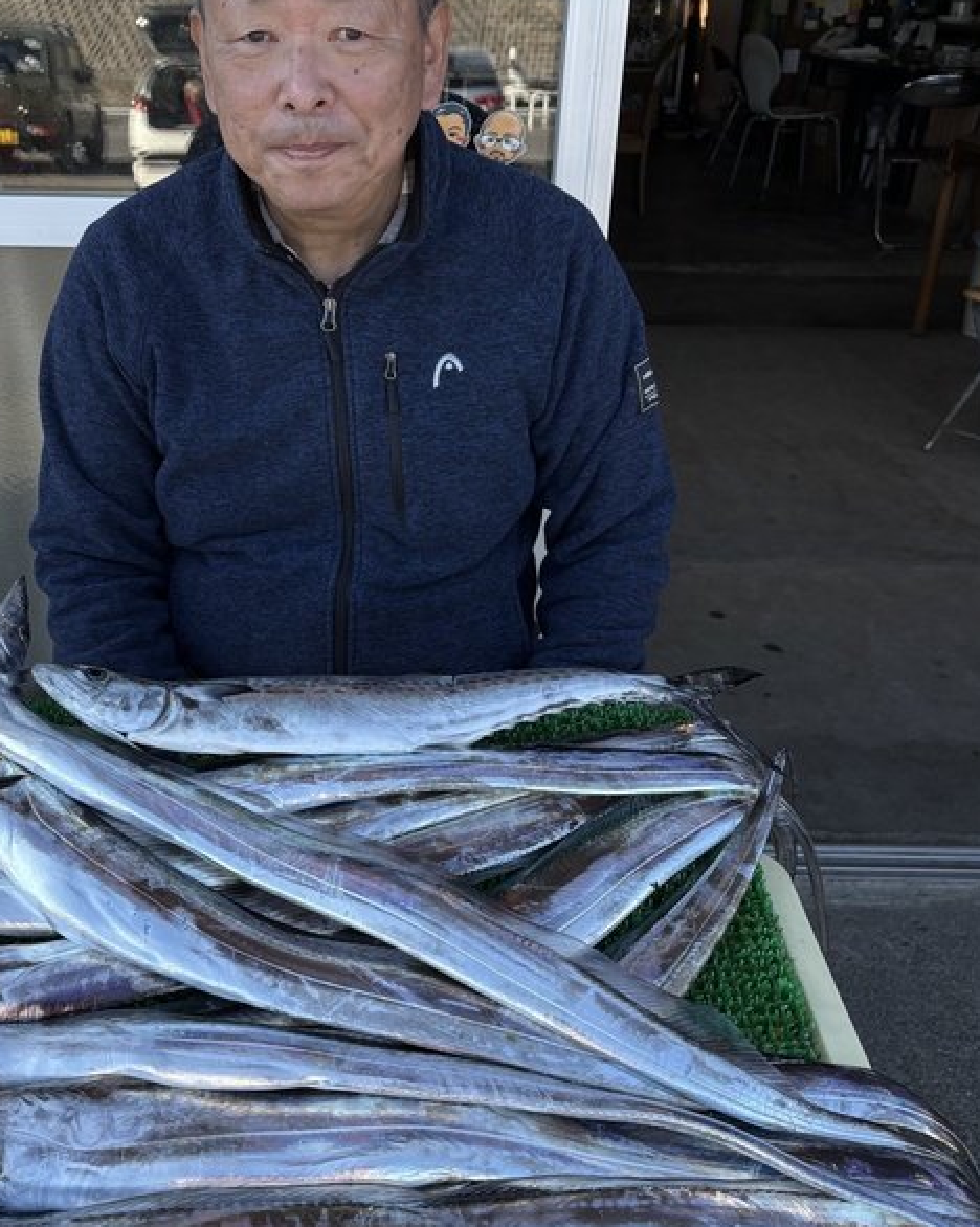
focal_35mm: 37
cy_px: 601
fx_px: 1343
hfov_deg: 39.7
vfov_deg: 49.1
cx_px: 335
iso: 50
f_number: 1.6
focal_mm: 5.96
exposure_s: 1/769
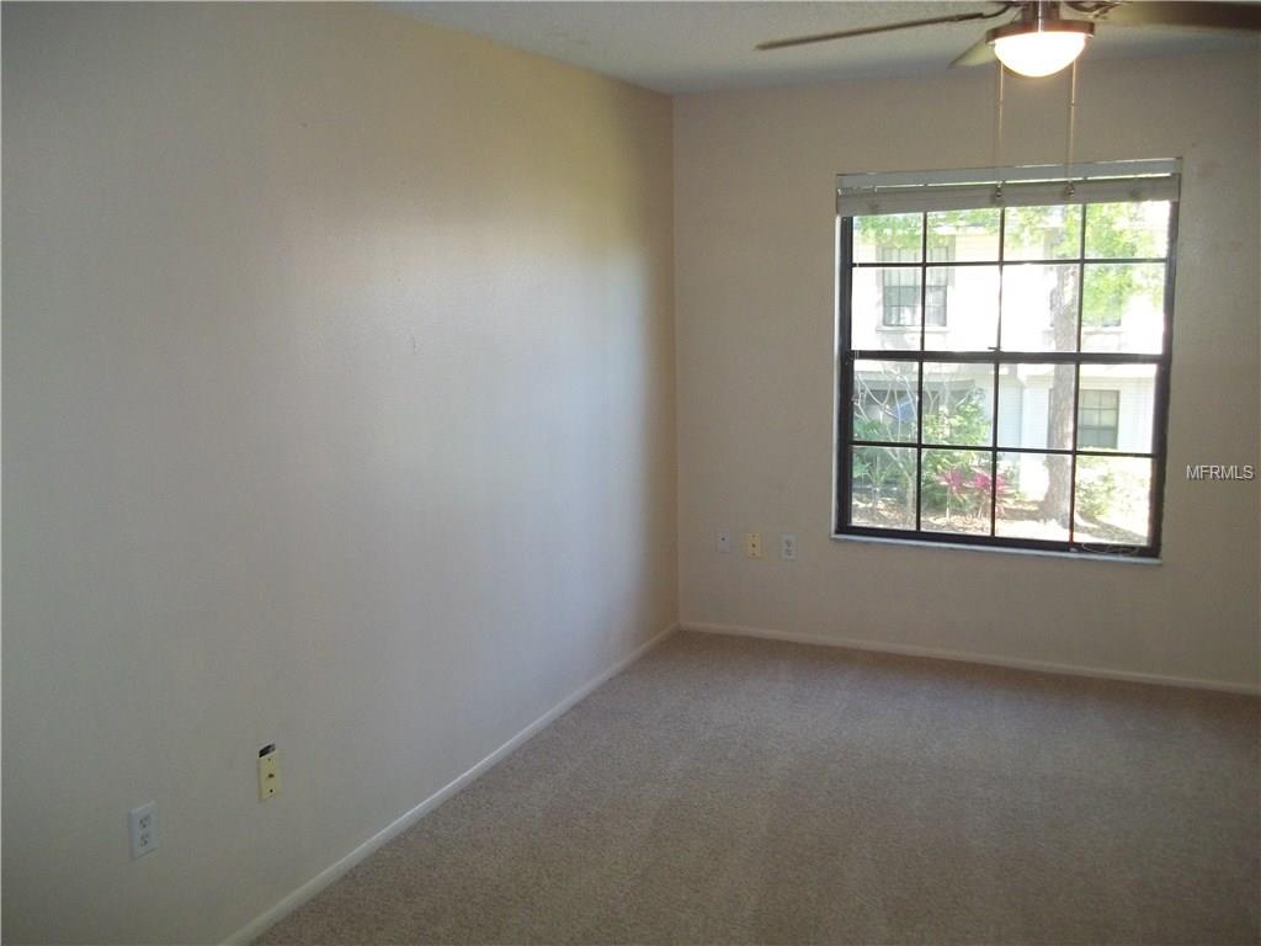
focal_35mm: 32
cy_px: 473
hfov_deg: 56.8
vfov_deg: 44.2
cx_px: 630
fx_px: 1166
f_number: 2.9
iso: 160
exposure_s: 1/60
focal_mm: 5.7
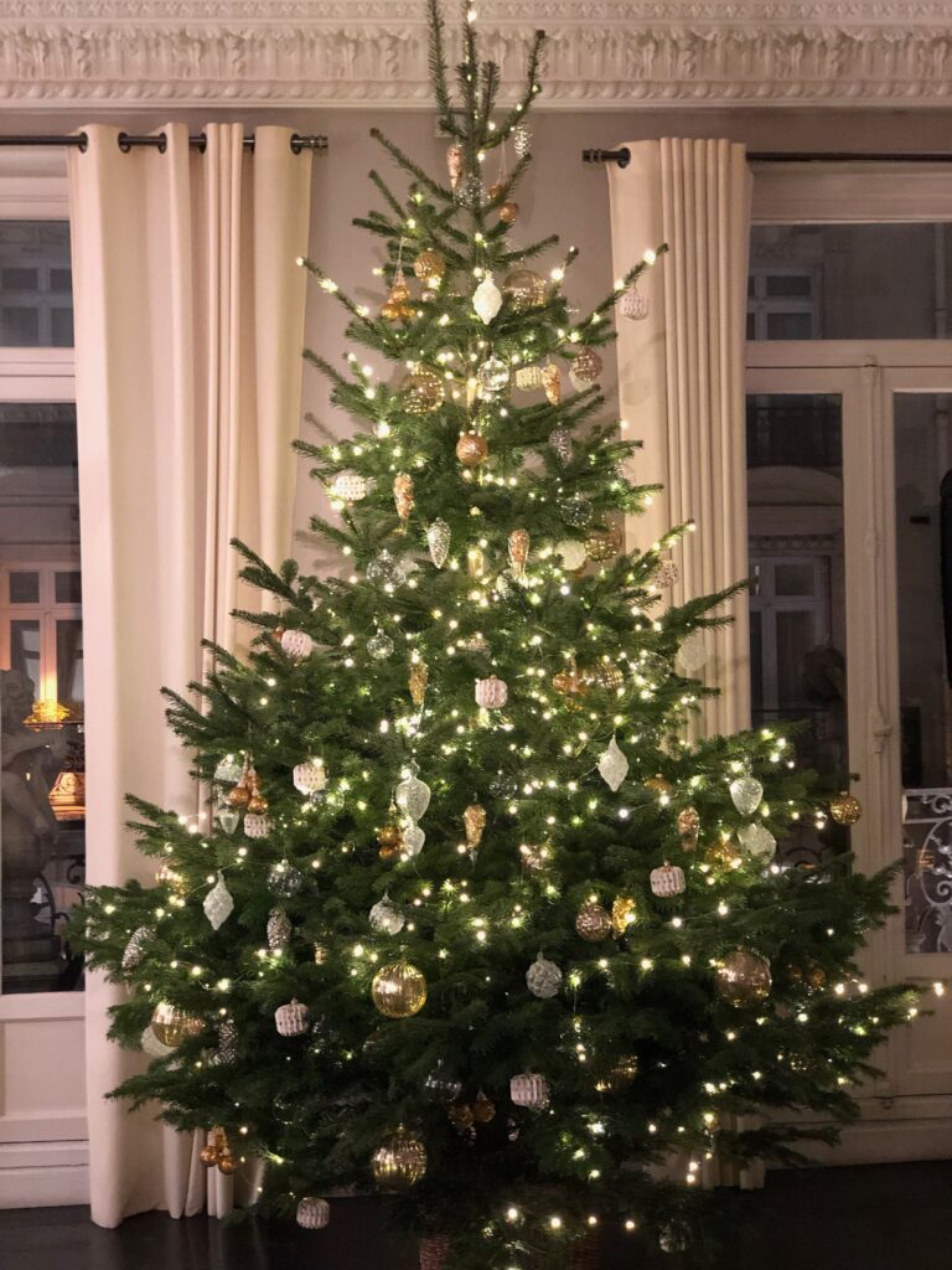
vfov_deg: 36.8
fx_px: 1907
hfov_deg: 28.0
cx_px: 476
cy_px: 635
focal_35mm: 52
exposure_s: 1/8
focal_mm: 6
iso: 200
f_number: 2.4
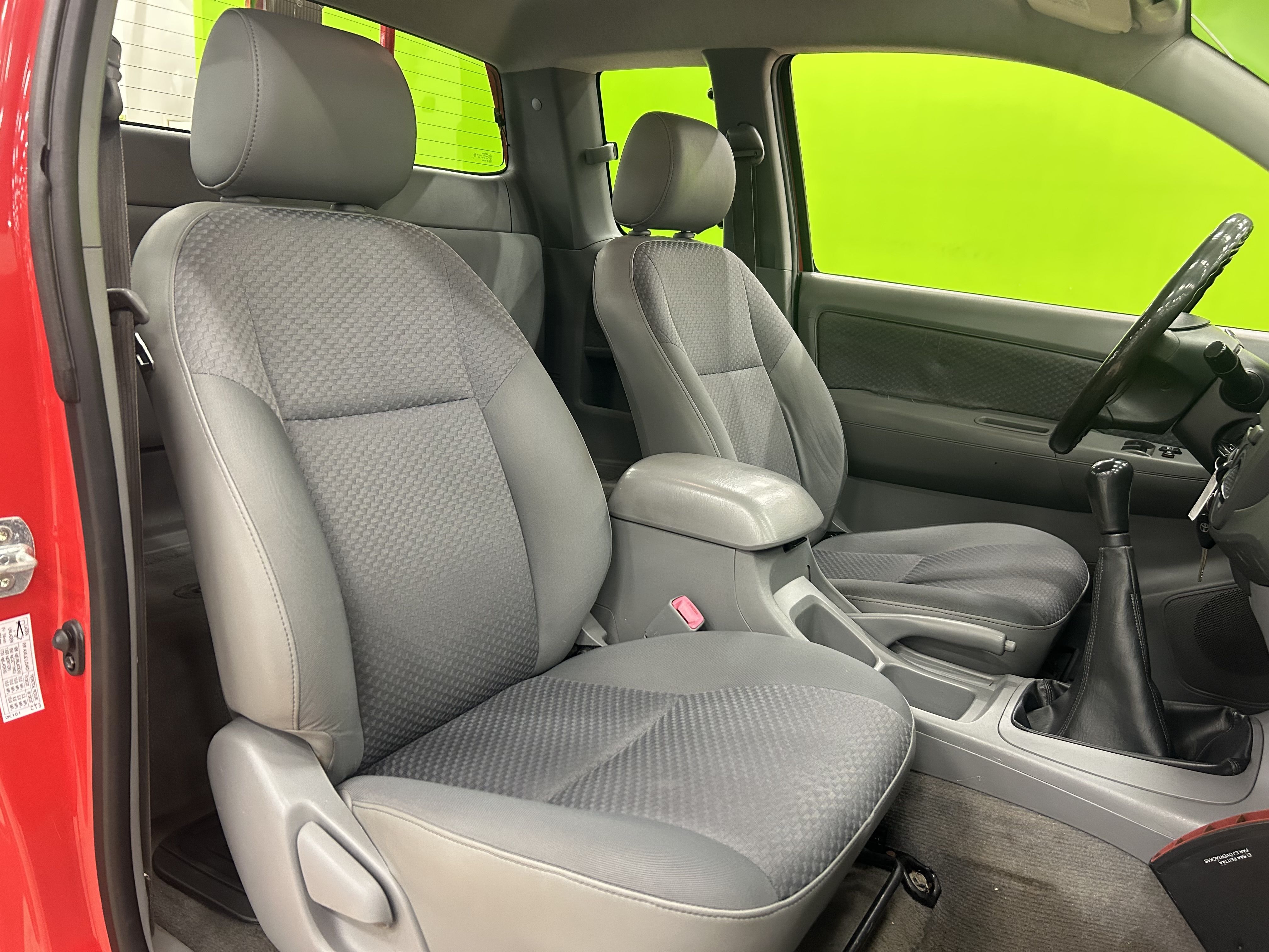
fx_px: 953
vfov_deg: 53.1
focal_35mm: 26
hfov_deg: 67.3
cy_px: 476
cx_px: 634
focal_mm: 5.7
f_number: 1.5
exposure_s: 1/50
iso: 320
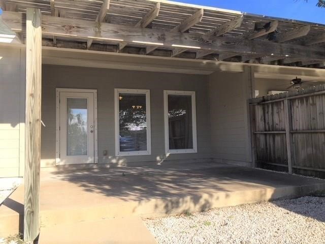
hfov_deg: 61.7
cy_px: 122
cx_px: 162
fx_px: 272
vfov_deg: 48.2
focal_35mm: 29
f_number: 2.2
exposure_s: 1/761
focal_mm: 4.15
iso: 25
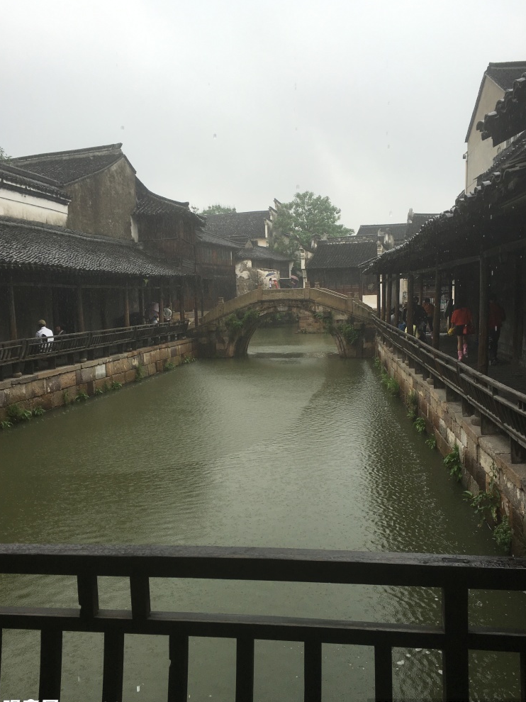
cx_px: 263
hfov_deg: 46.8
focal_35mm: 30
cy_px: 357
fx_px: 608
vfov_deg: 60.0
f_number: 2.2
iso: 25
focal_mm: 4.15
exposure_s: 1/418
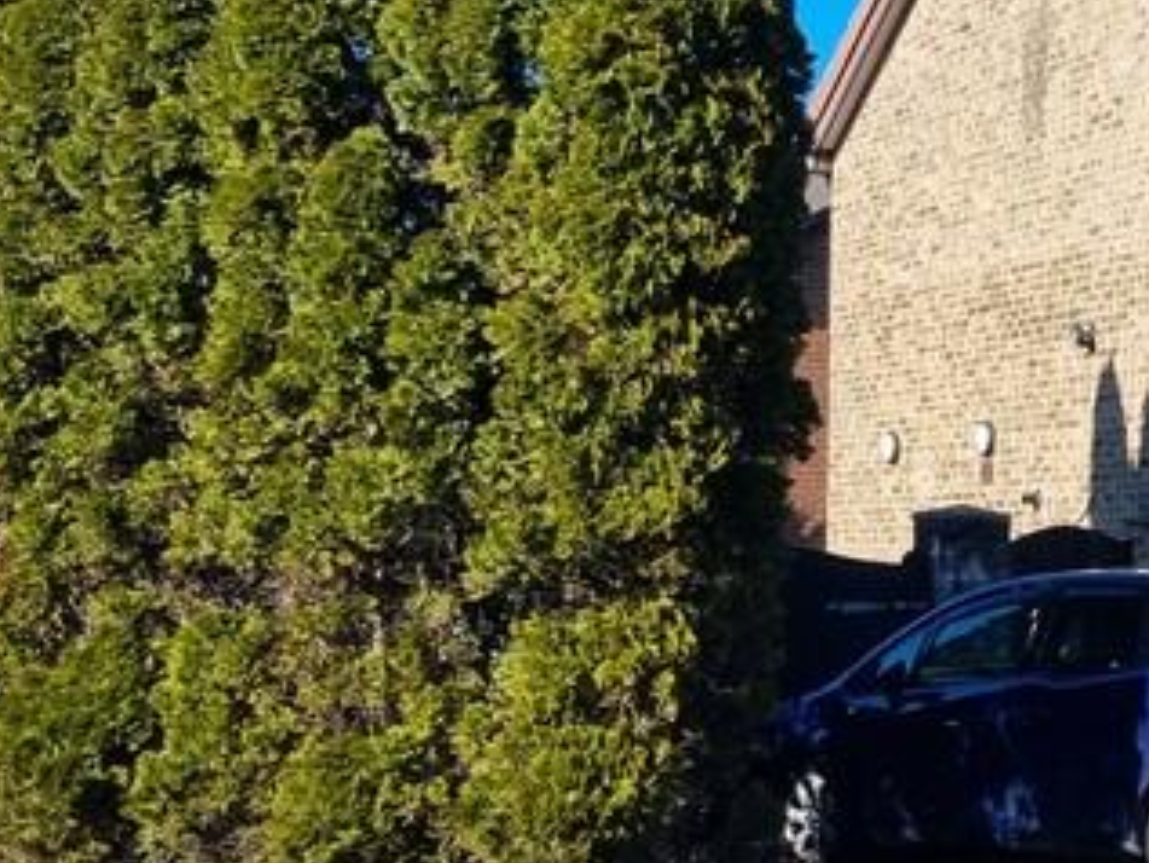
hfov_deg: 20.2
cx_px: 1689
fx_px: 2789
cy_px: 464
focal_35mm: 84
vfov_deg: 17.6
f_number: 1.8
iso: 50
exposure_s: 1/1912
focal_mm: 5.4
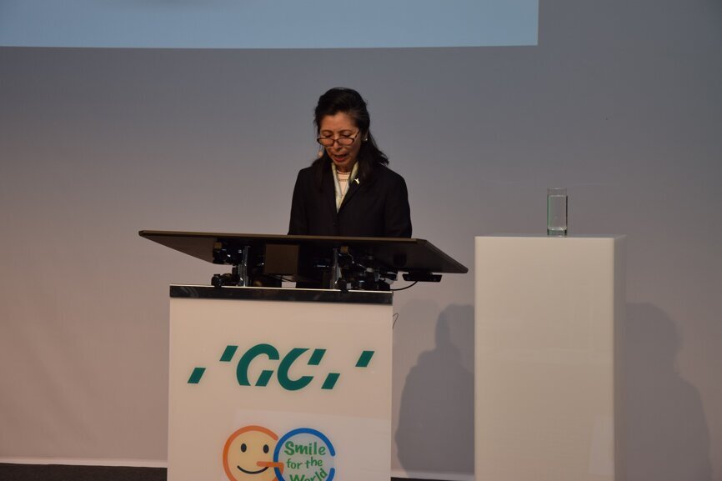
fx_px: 1744
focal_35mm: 87
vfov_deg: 15.7
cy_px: 240
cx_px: 361
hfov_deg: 23.4
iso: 250
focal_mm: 58
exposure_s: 1/80
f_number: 5.6
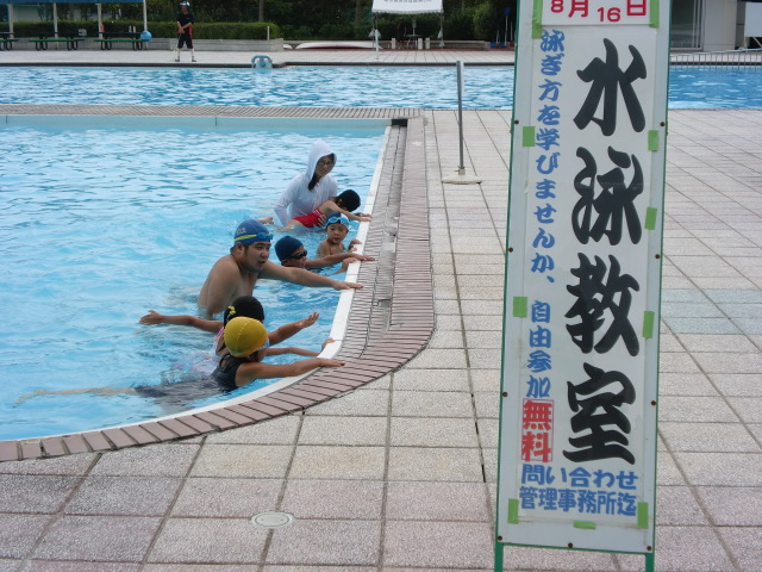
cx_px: 381
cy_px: 286
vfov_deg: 24.4
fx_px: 1321
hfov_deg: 32.2
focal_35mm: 60
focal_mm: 10.4
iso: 64
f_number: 4
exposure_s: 1/640
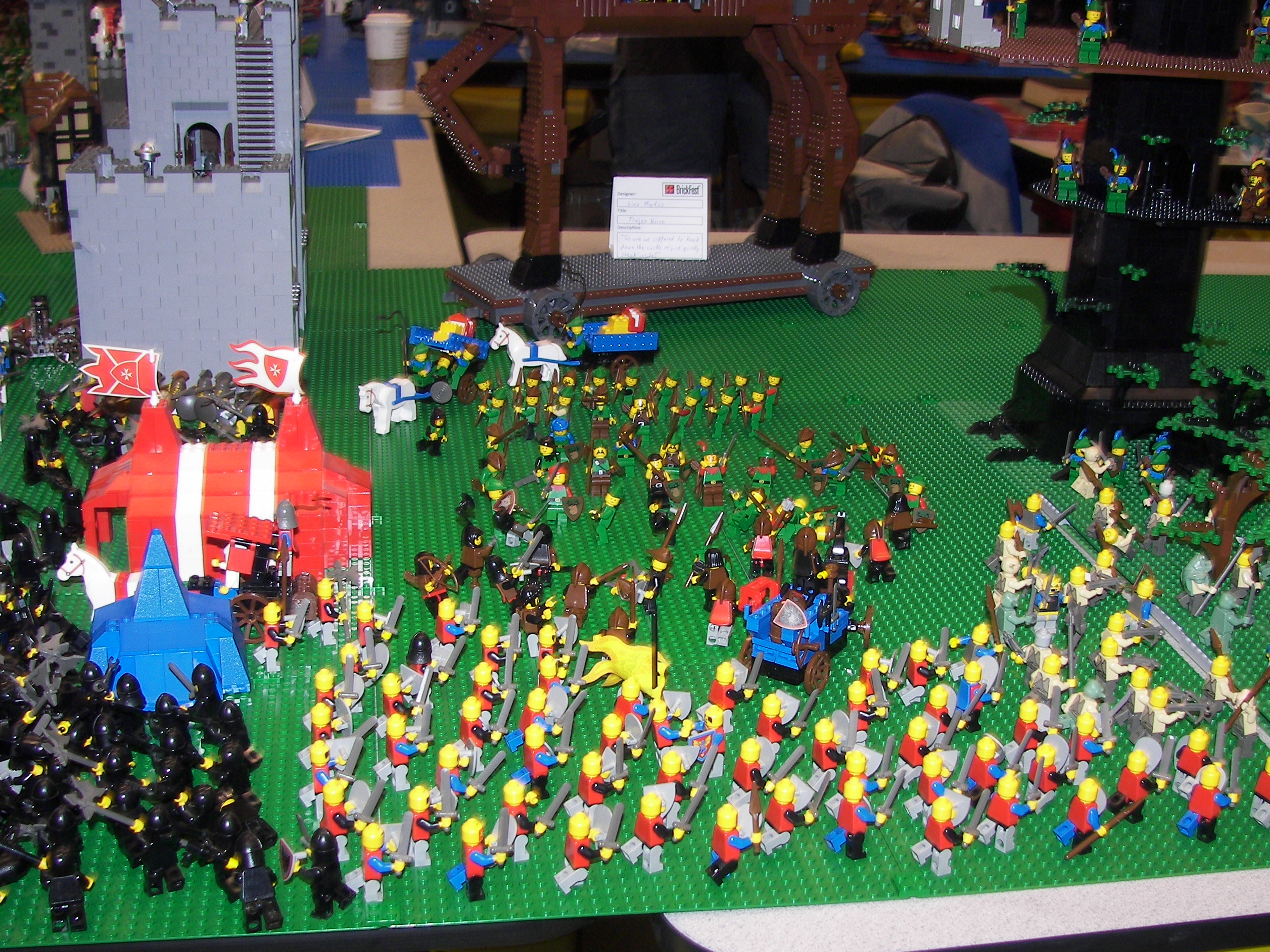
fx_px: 1614
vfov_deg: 32.9
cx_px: 676
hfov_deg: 42.9
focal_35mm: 44
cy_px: 499
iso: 64
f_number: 2.8
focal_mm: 6
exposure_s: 1/30
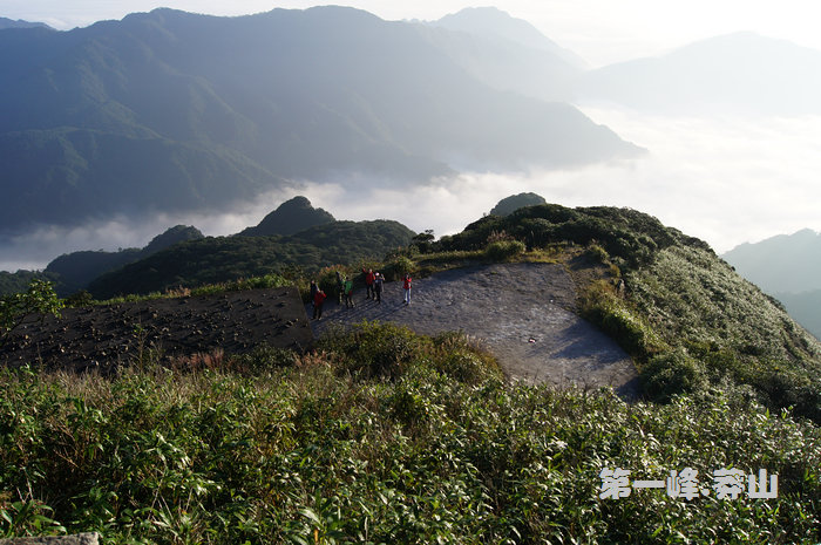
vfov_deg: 43.5
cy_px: 272
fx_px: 683
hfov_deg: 62.0
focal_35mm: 30
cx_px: 410
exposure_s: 1/400
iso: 200
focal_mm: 20
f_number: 7.1
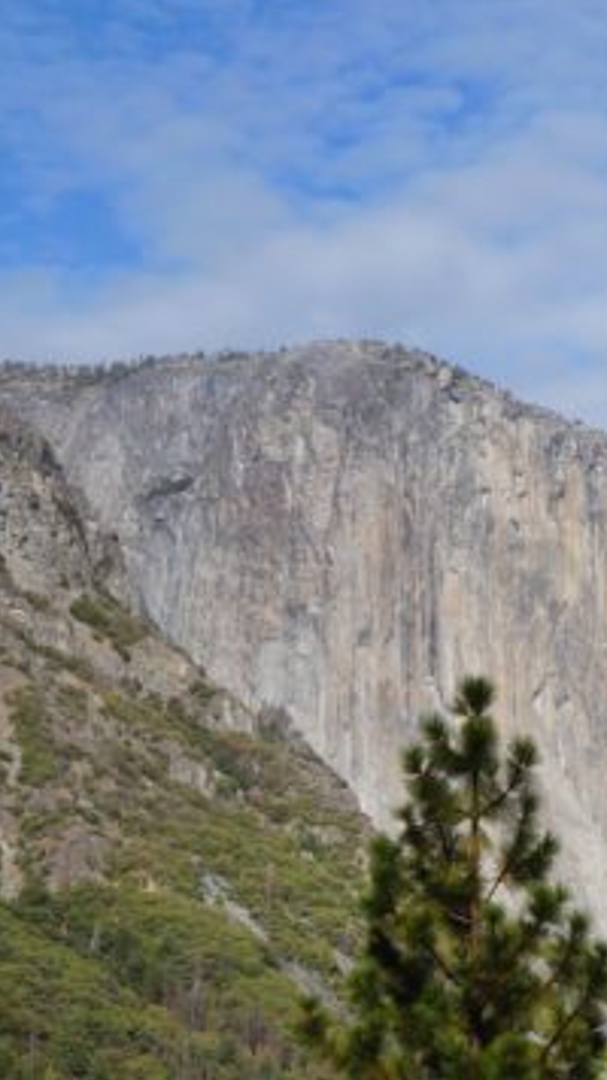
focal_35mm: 88
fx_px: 2525
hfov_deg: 12.7
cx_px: 1041
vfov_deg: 24.0
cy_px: 771
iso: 200
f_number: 16
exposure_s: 1/250
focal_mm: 25
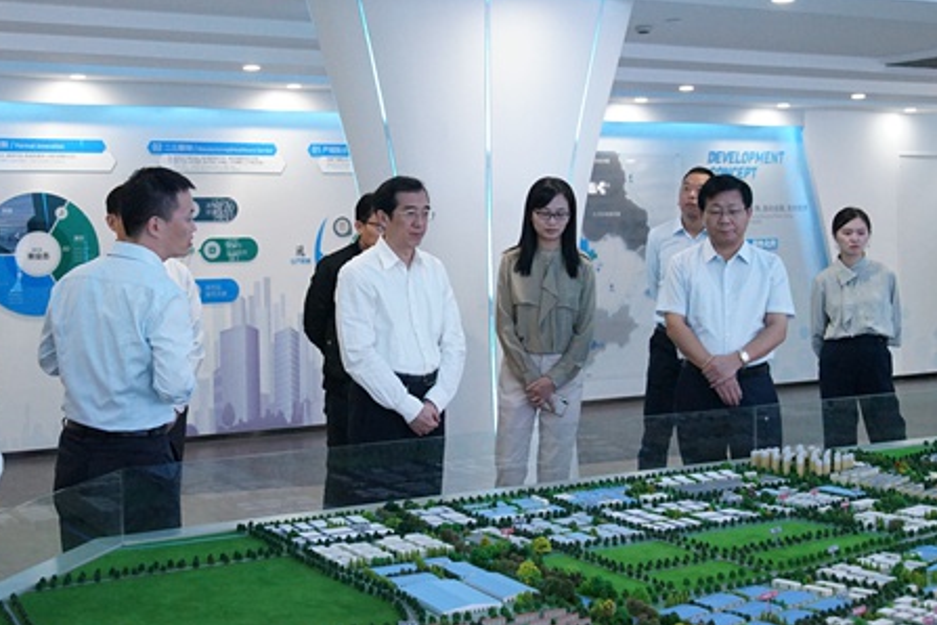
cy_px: 235
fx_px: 1223
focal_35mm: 47
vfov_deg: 28.5
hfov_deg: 41.8
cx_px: 396
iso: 5000
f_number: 4.5
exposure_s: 1/400
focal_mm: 35
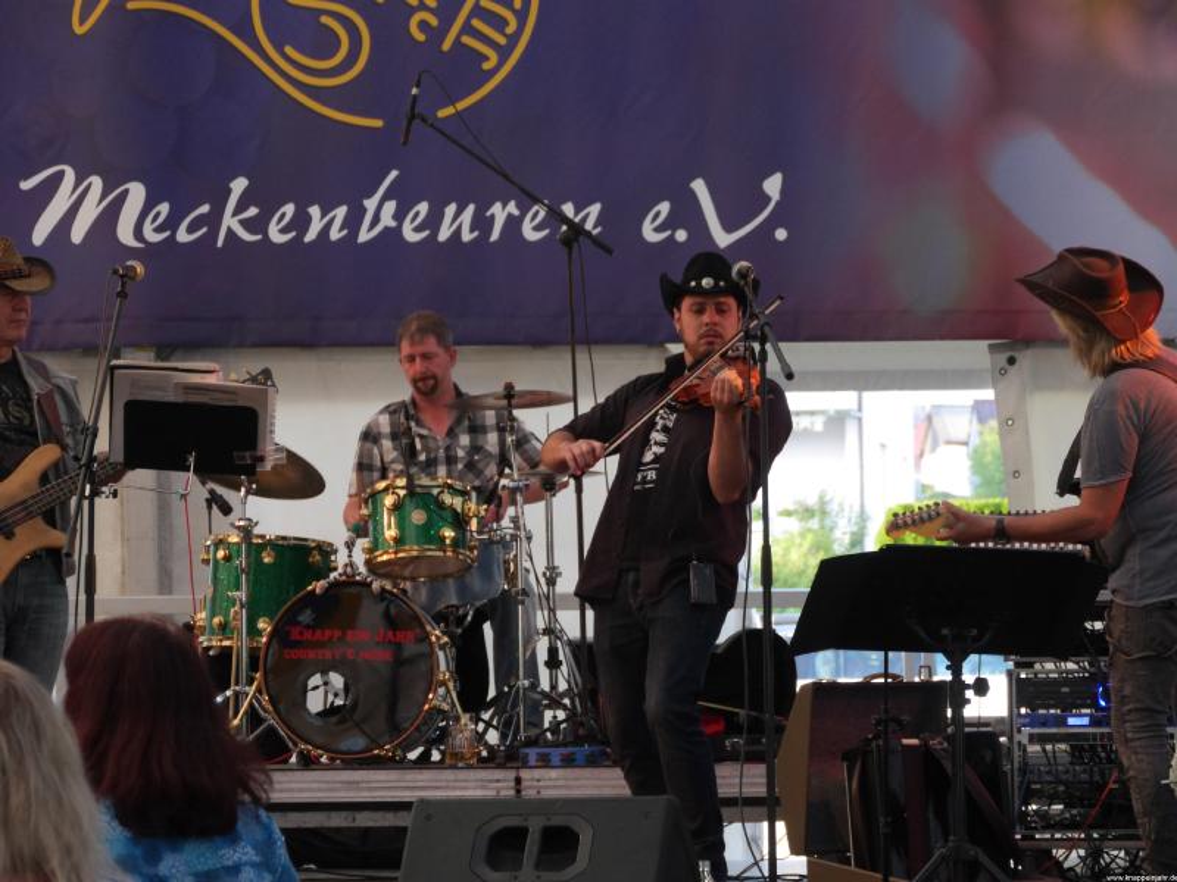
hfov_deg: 14.1
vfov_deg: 10.6
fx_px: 4760
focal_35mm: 140
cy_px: 441
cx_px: 588
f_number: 5.8
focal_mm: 70
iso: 1600
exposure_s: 1/160
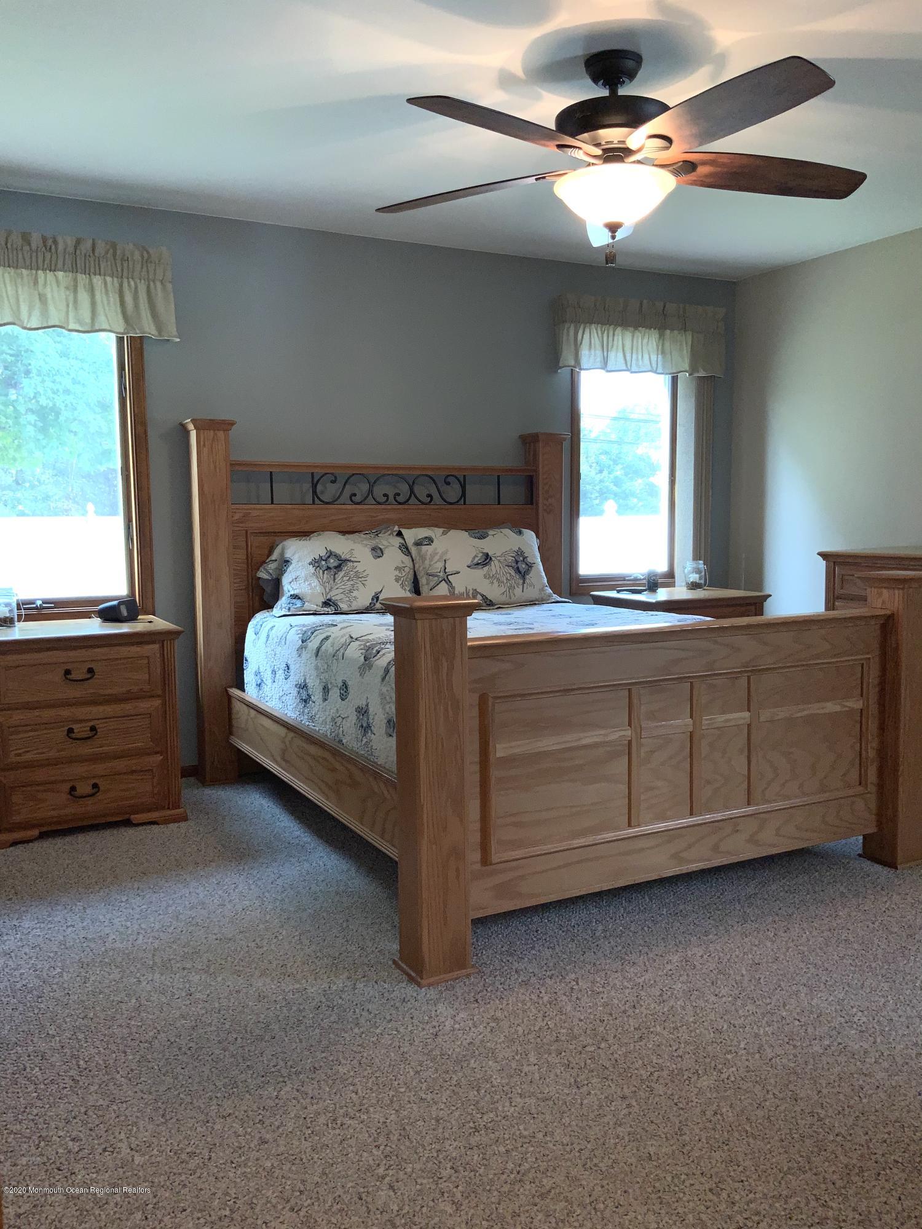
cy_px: 614
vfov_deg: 61.7
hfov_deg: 48.2
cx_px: 461
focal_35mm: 29
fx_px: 1030
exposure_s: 1/60
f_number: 1.8
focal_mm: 3
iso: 25
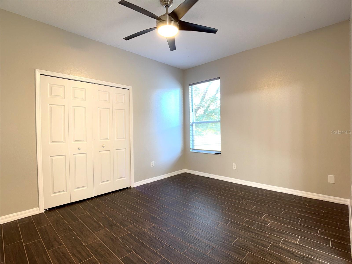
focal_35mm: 24
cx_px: 176
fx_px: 244
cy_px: 132
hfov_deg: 71.6
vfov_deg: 56.8
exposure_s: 1/16
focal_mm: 6.76
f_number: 1.78
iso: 100
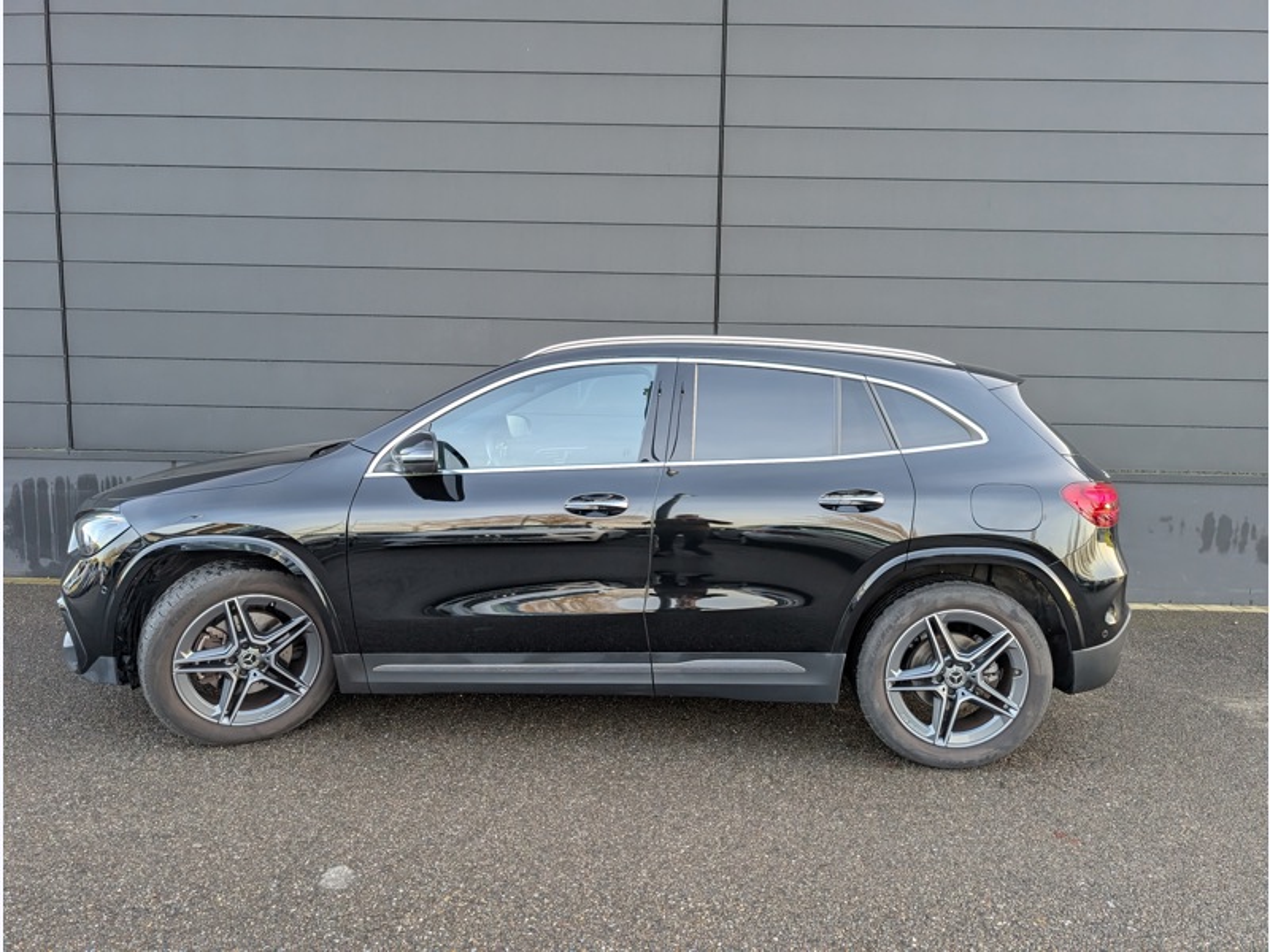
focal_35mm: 24
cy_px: 476
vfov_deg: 56.8
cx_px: 635
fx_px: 881
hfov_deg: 71.6
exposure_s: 1/406
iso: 176
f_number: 1.68
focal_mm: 6.9
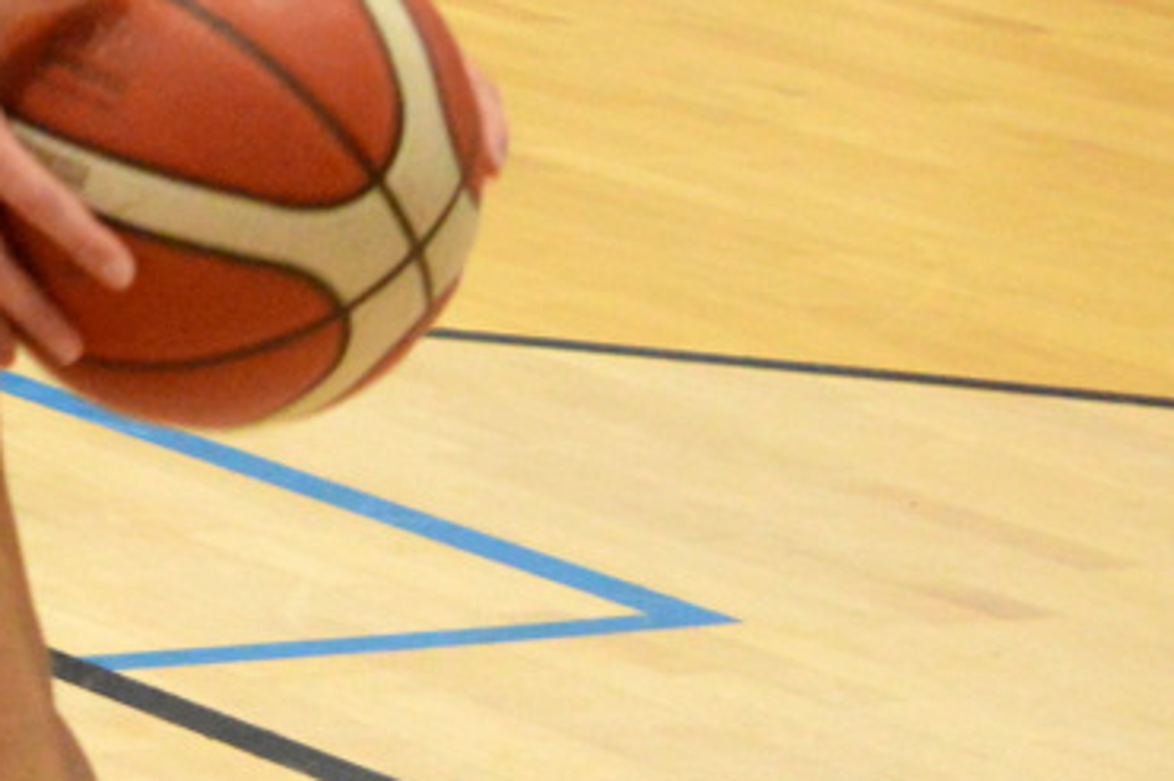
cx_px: -762
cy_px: -740
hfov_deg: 6.1
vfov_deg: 4.1
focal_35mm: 334
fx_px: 10883
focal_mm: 55
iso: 3200
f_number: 7.1
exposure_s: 1/500
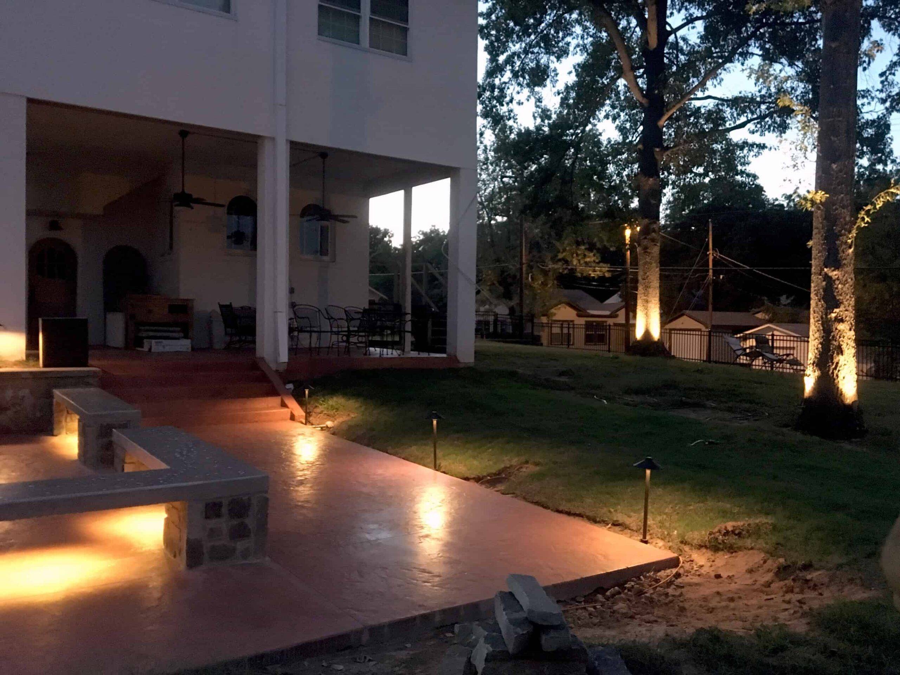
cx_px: 450
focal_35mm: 29
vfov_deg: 48.2
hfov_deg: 61.7
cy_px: 338
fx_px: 754
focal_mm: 4.15
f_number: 2.2
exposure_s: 1/15
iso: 500
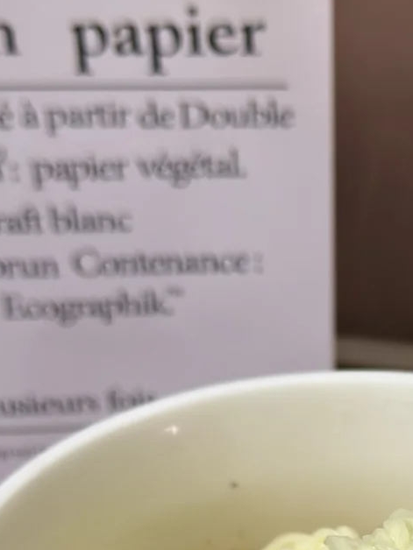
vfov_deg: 17.2
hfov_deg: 13.2
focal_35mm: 110
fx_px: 1750
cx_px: 448
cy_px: 621
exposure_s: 1/50
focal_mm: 6.86
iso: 125
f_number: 1.78
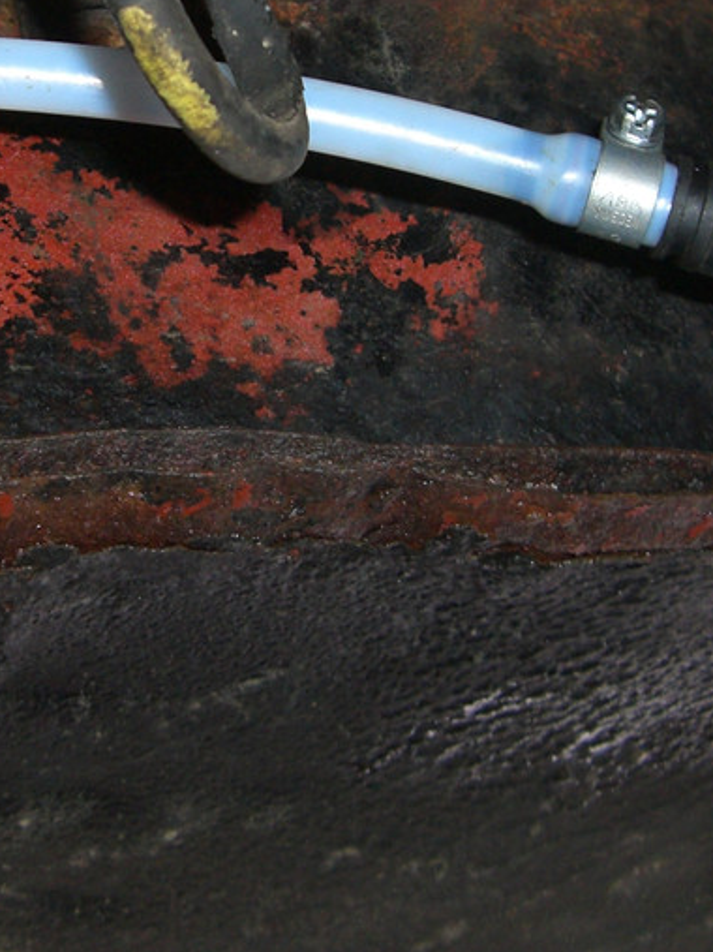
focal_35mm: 80
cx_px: 211
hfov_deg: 18.3
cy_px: 312
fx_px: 2198
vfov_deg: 24.3
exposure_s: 1/60
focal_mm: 6.2
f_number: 2.7
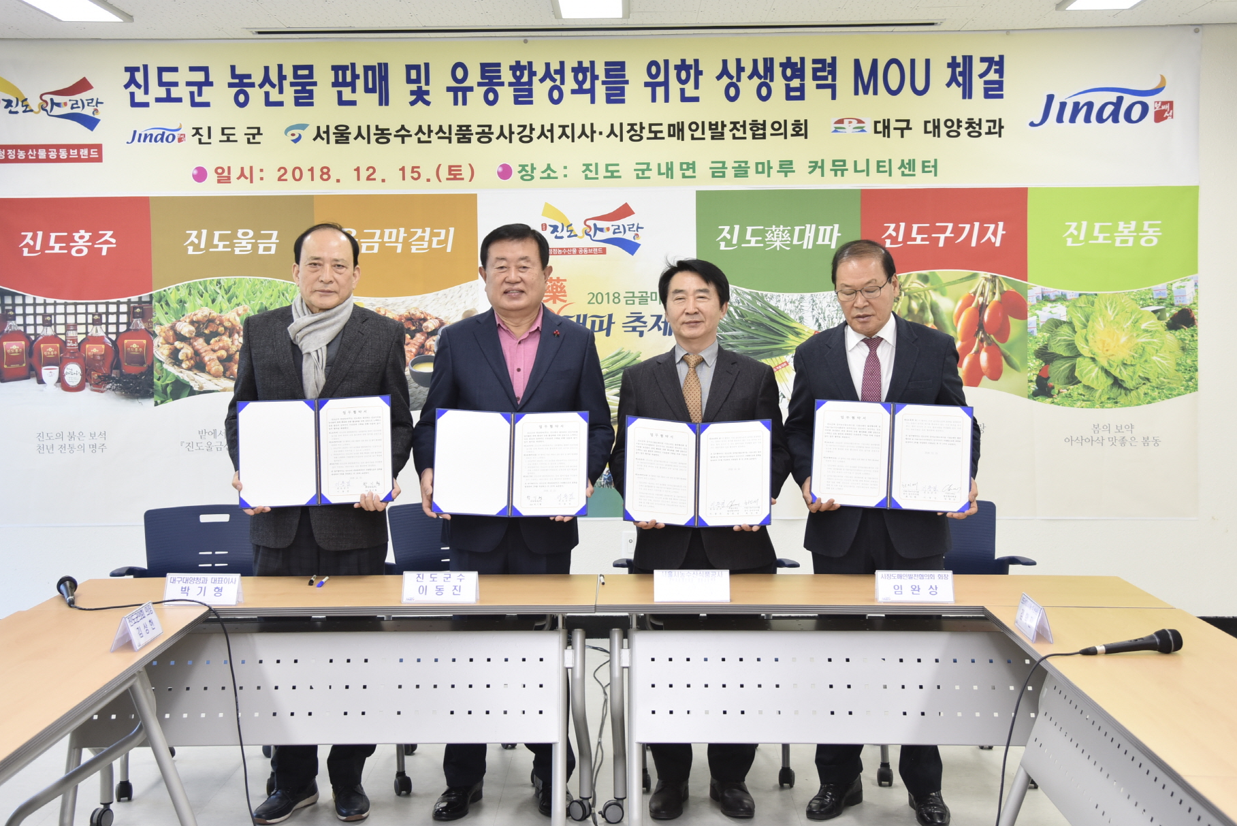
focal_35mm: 46
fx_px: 1581
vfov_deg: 29.2
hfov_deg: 42.7
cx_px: 592
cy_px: 332
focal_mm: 38
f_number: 4.5
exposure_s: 1/125
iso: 800
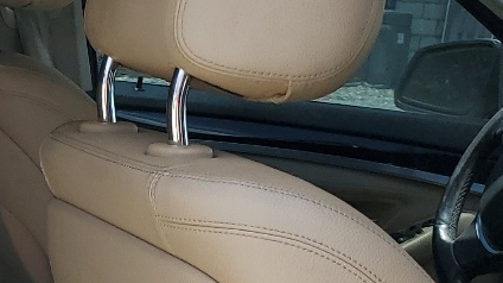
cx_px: -231
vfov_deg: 11.1
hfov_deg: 18.0
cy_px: 334
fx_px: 1426
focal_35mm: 107
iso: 50
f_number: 1.5
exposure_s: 1/2000
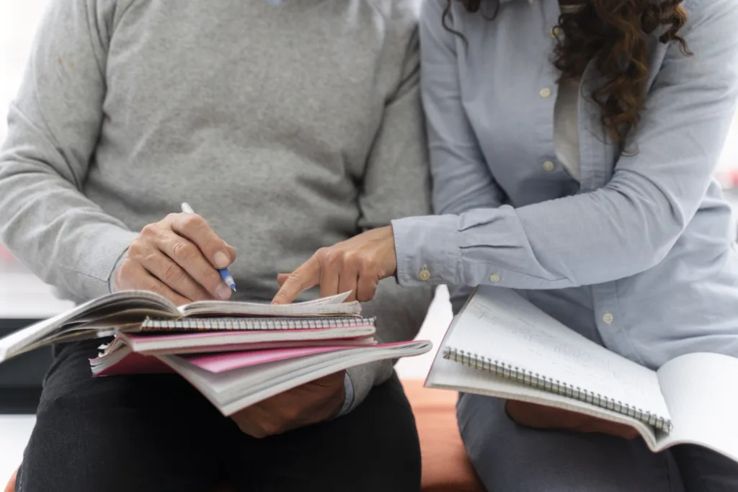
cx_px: 369
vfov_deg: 20.6
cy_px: 246
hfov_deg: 30.5
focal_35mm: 66
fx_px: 1353
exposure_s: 1/160
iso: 320
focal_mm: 66
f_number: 2.8
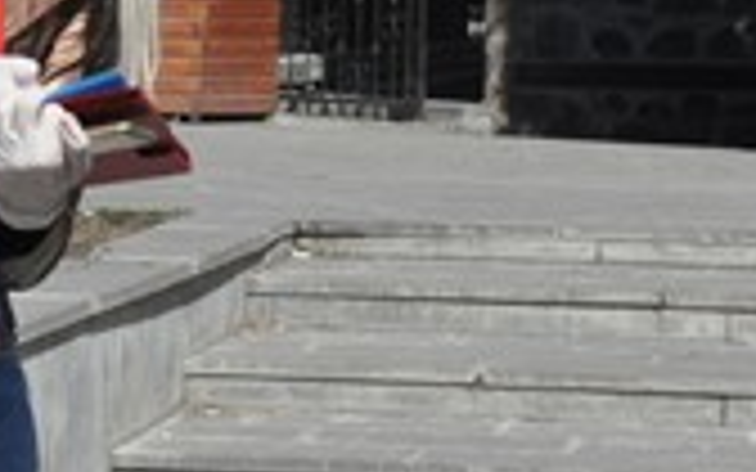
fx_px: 4141
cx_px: 315
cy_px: 94
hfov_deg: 10.4
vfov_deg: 6.5
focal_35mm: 201
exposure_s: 1/800
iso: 800
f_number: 14
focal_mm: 34
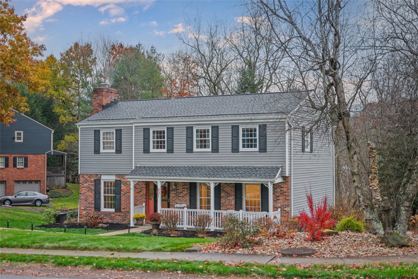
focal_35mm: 50
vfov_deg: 27.0
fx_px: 581
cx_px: 209
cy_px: 140
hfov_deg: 39.6
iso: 400
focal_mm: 50
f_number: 1.8
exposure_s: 1/320
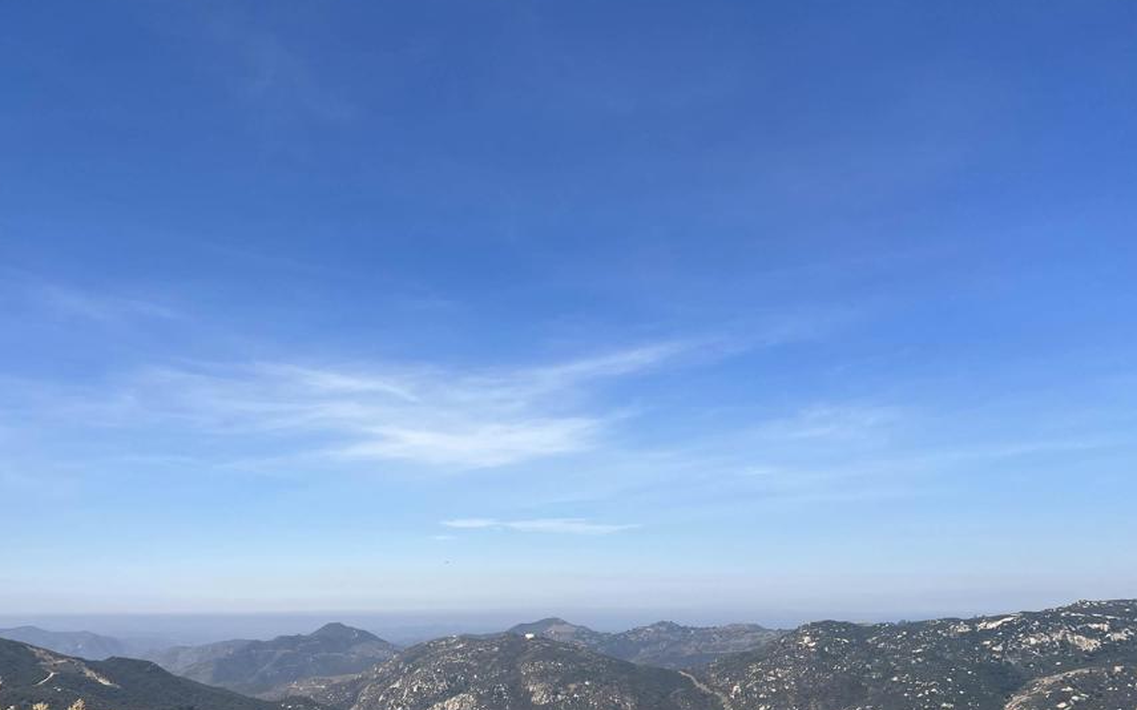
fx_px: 1022
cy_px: 492
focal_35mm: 33
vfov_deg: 37.7
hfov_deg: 57.9
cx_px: 489
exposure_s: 1/5882
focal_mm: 5.7
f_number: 1.5
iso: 50
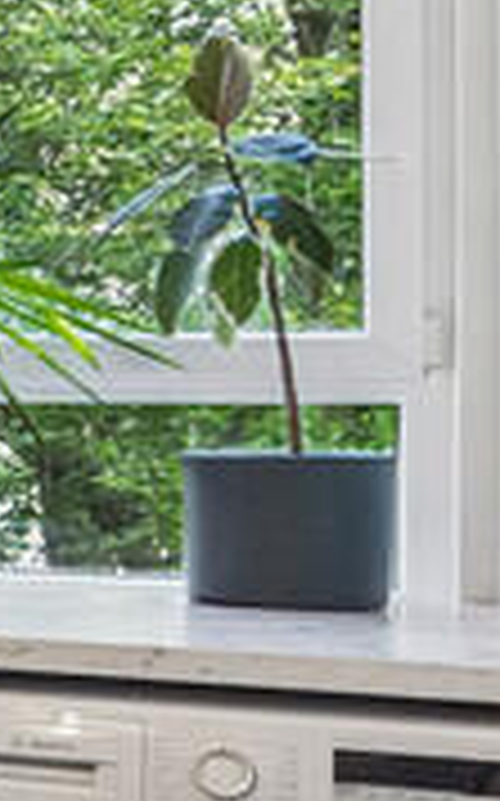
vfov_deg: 22.1
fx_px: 2053
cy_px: 358
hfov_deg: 8.1
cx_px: -1505
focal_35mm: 94
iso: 5000
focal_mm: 16
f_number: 7.1
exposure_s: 1/100
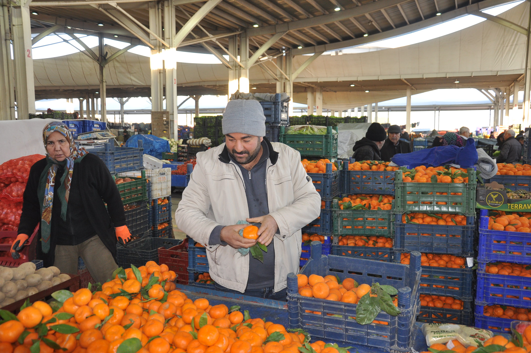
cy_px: 176
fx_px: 552
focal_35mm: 38
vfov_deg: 35.4
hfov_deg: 51.3
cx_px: 266
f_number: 4
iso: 500
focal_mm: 25
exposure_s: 1/125
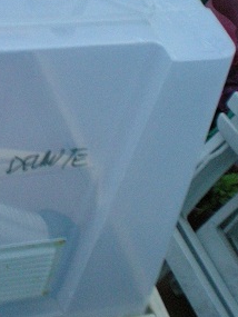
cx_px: -5
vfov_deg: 23.8
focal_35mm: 82
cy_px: 147
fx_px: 751
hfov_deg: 17.5
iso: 488
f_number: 3.1
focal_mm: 6.3
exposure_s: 1/8
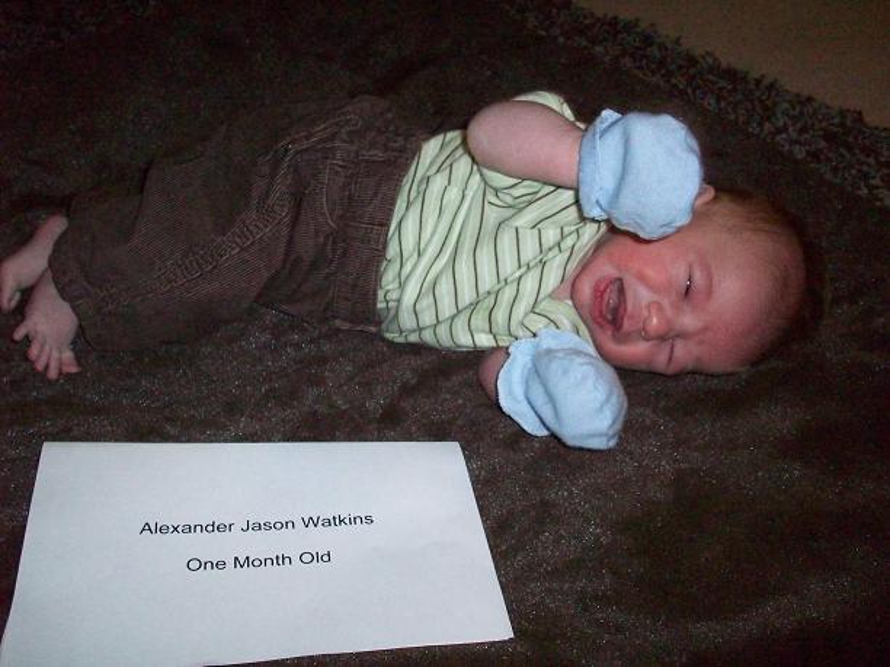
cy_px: 334
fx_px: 951
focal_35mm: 37
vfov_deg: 38.7
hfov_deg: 50.1
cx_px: 445
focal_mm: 6.2
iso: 400
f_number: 2.8
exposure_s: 1/128
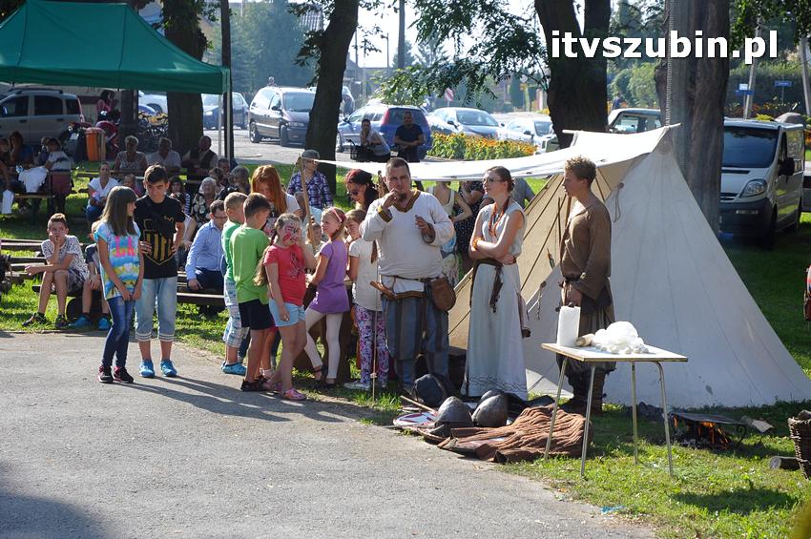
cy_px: 270
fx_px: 2363
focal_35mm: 105
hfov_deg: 19.5
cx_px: 406
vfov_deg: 13.0
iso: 640
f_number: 7.1
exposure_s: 1/800
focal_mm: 70
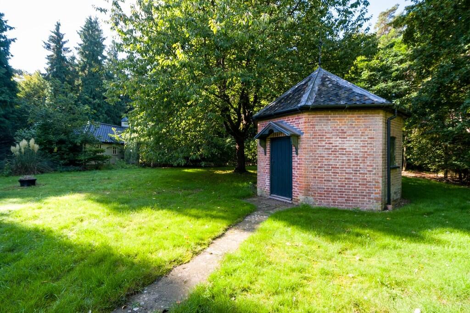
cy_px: 156
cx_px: 235
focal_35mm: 15
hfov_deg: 100.4
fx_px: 196
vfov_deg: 77.3
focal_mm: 9.9
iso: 160
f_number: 8
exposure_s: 1/40
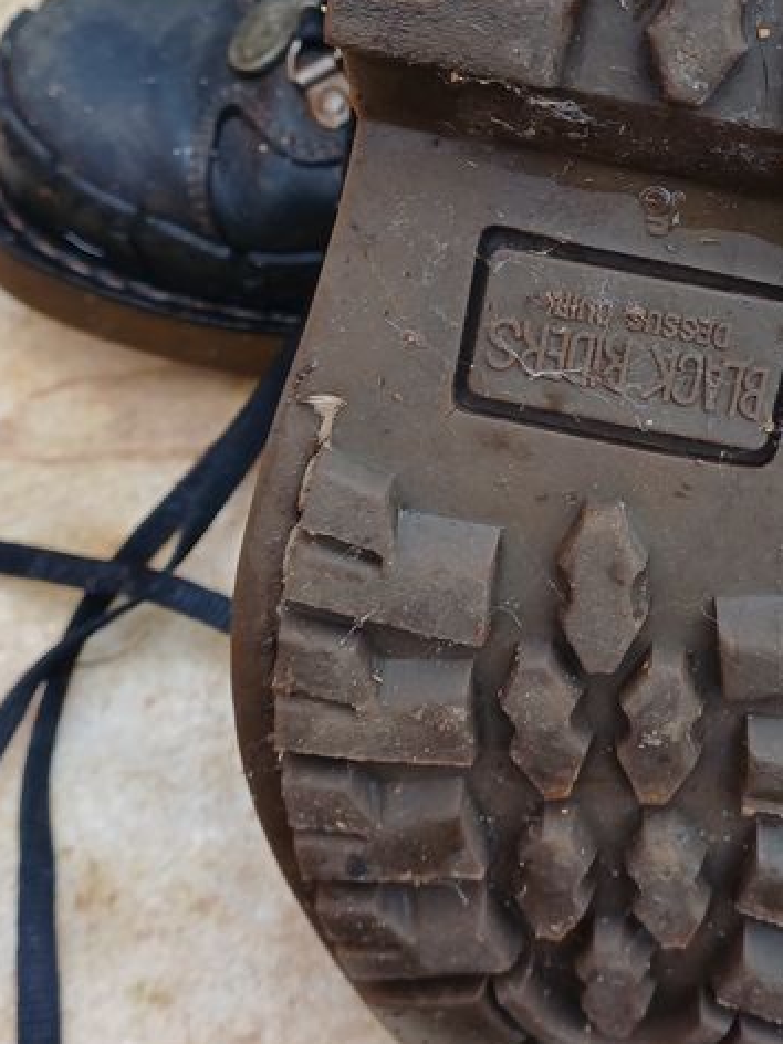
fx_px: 1598
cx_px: 560
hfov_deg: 27.3
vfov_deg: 36.1
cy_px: 447
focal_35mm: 53
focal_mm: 4.65
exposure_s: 1/100
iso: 64
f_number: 1.8
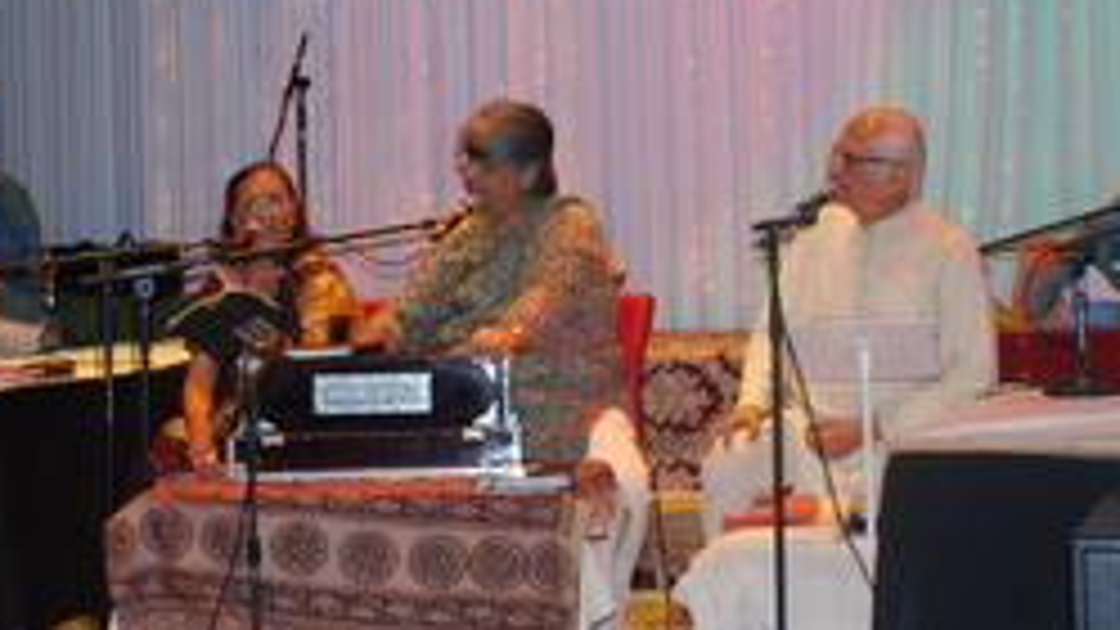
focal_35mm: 69
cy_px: 209
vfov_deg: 17.4
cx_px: 589
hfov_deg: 30.6
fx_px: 2049
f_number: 4.2
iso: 220
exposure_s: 1/60
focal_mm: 26
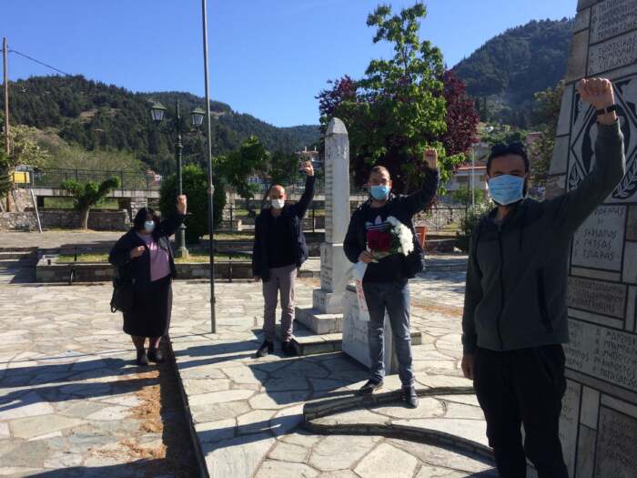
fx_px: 534
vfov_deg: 48.2
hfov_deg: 61.7
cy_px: 239
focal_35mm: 29
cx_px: 318
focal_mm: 4.15
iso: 32
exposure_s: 1/1709
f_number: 2.2
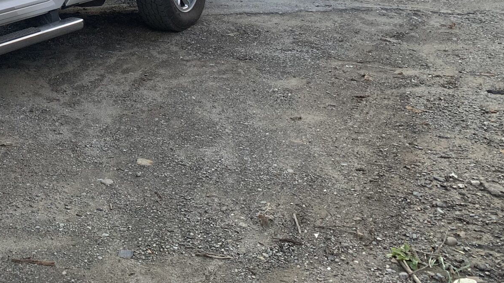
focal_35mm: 61
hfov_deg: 31.8
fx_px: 815
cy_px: -99
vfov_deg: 18.2
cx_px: 5
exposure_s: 1/278
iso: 25
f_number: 1.8
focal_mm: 4.25
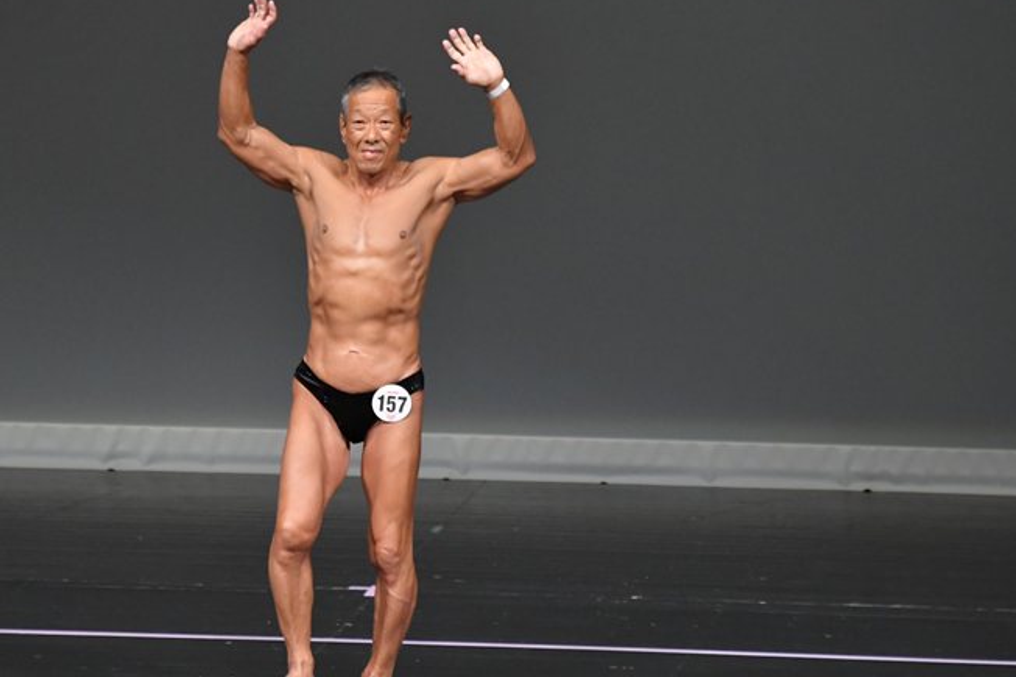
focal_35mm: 410
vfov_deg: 3.3
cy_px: 382
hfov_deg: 5.0
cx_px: 442
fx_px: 11565
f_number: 5.6
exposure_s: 1/400
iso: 4000
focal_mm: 230
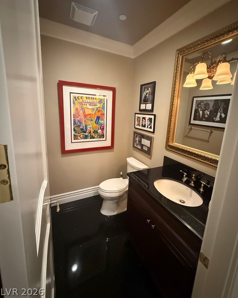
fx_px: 132
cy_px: 136
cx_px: 121
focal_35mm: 15
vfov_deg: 96.6
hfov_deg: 84.0
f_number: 2.2
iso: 1250
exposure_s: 1/40
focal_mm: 2.22
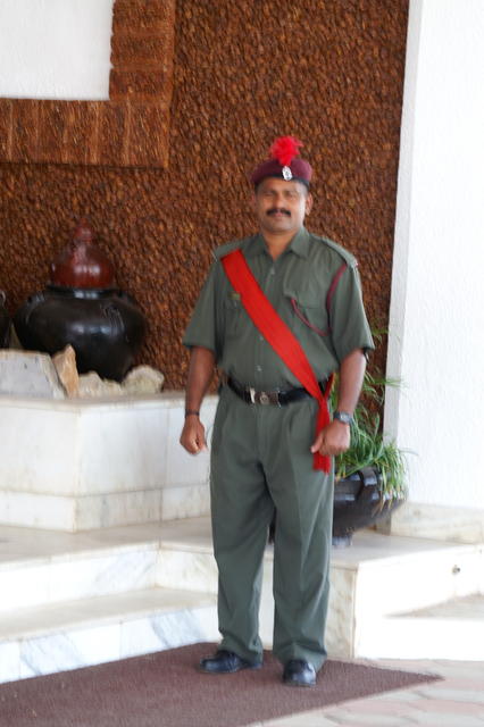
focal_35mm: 150
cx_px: 242
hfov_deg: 9.1
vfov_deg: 13.7
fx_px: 3028
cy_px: 364
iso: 200
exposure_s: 1/15
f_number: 8
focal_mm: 100
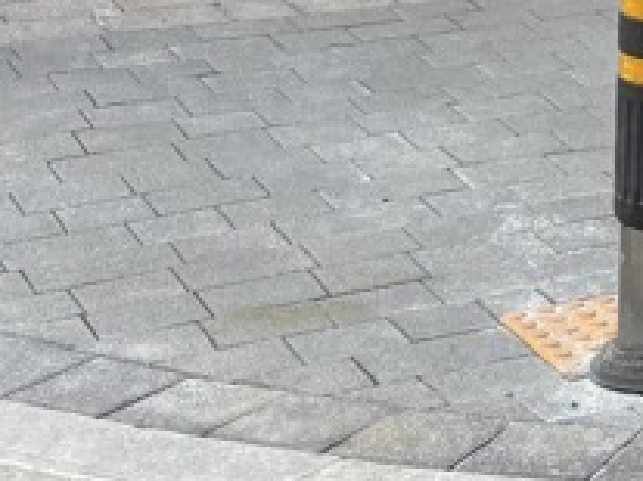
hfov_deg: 11.4
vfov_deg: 9.1
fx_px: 2989
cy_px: -34
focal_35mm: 161
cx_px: 1165
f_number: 1.6
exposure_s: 1/2062
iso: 50
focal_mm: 5.96
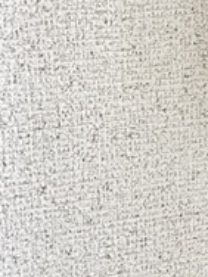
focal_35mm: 97
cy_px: -60
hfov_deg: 13.5
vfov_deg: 19.0
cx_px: 383
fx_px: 777
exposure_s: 1/60
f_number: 1.6
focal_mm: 5.1
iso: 320
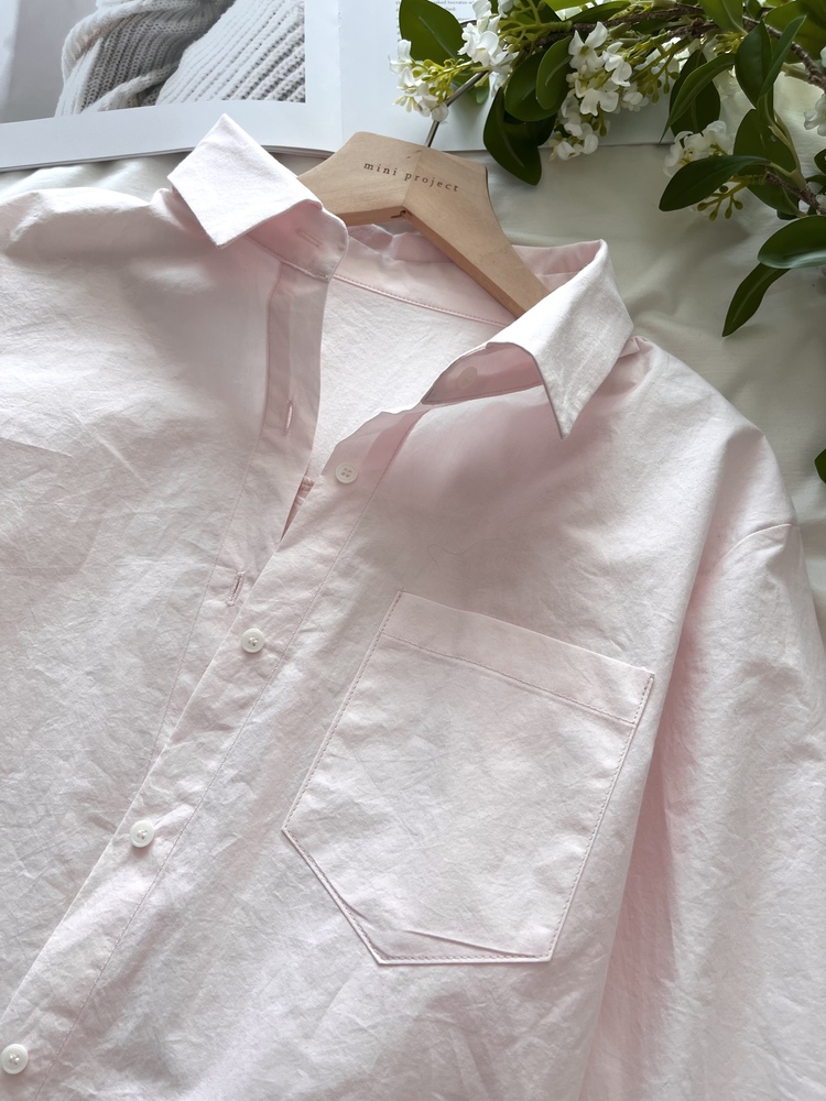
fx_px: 827
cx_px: 413
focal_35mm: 26
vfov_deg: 67.3
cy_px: 550
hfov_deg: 53.1
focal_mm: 5.1
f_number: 1.6
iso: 40
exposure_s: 1/203
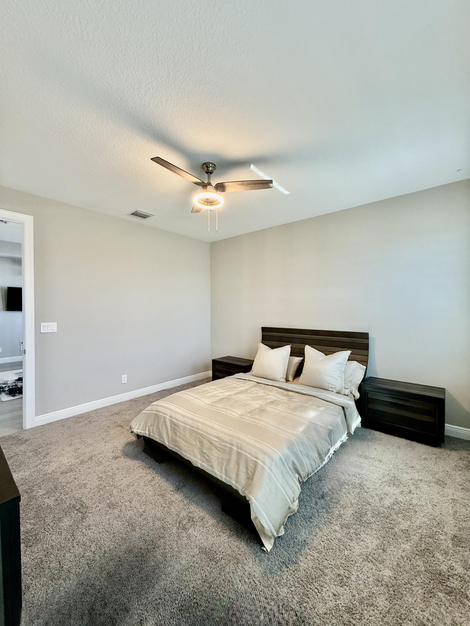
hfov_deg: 85.7
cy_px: 313
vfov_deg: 102.1
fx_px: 253
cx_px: 235
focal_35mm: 14
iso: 400
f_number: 2.2
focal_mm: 2.22
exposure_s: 1/120
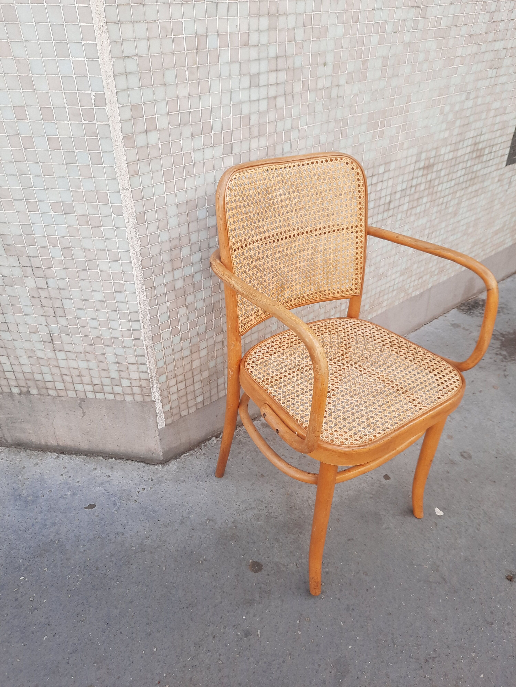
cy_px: 344
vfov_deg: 69.4
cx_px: 258
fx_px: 497
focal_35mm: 25
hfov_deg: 54.9
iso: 32
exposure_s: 1/168
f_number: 2
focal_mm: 4.6
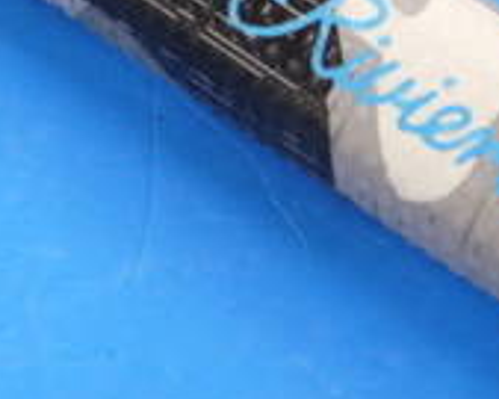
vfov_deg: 4.9
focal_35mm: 311
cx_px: -24
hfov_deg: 6.2
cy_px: -248
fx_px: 4590
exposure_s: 1/80
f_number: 5.6
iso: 500
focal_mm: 42
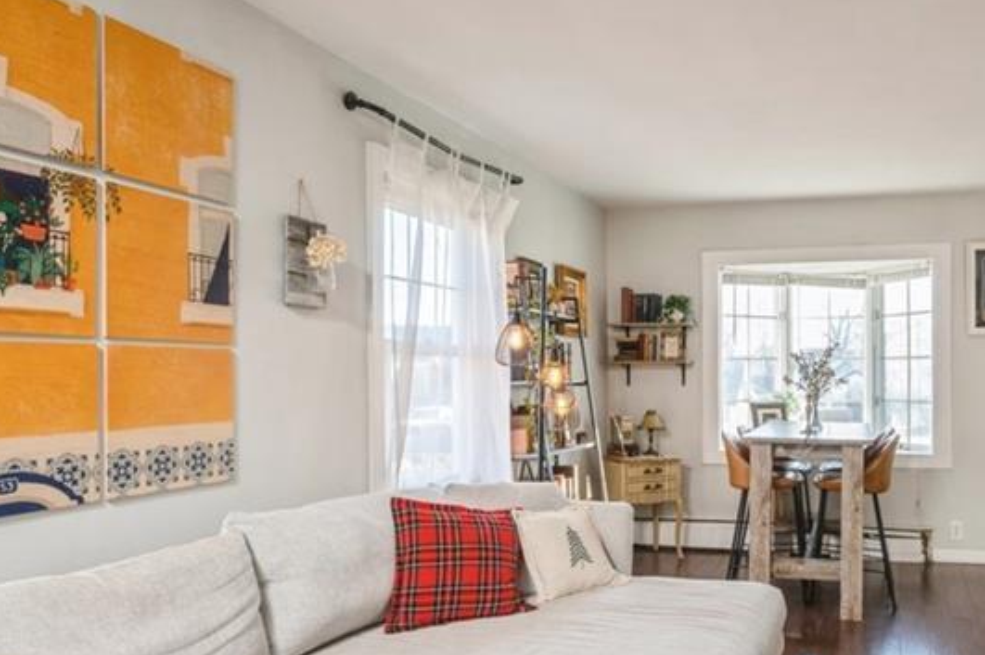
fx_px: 738
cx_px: 703
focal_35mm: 27
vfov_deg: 46.5
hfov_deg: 64.5
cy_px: 475
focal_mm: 14
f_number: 11
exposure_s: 1/13
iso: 200
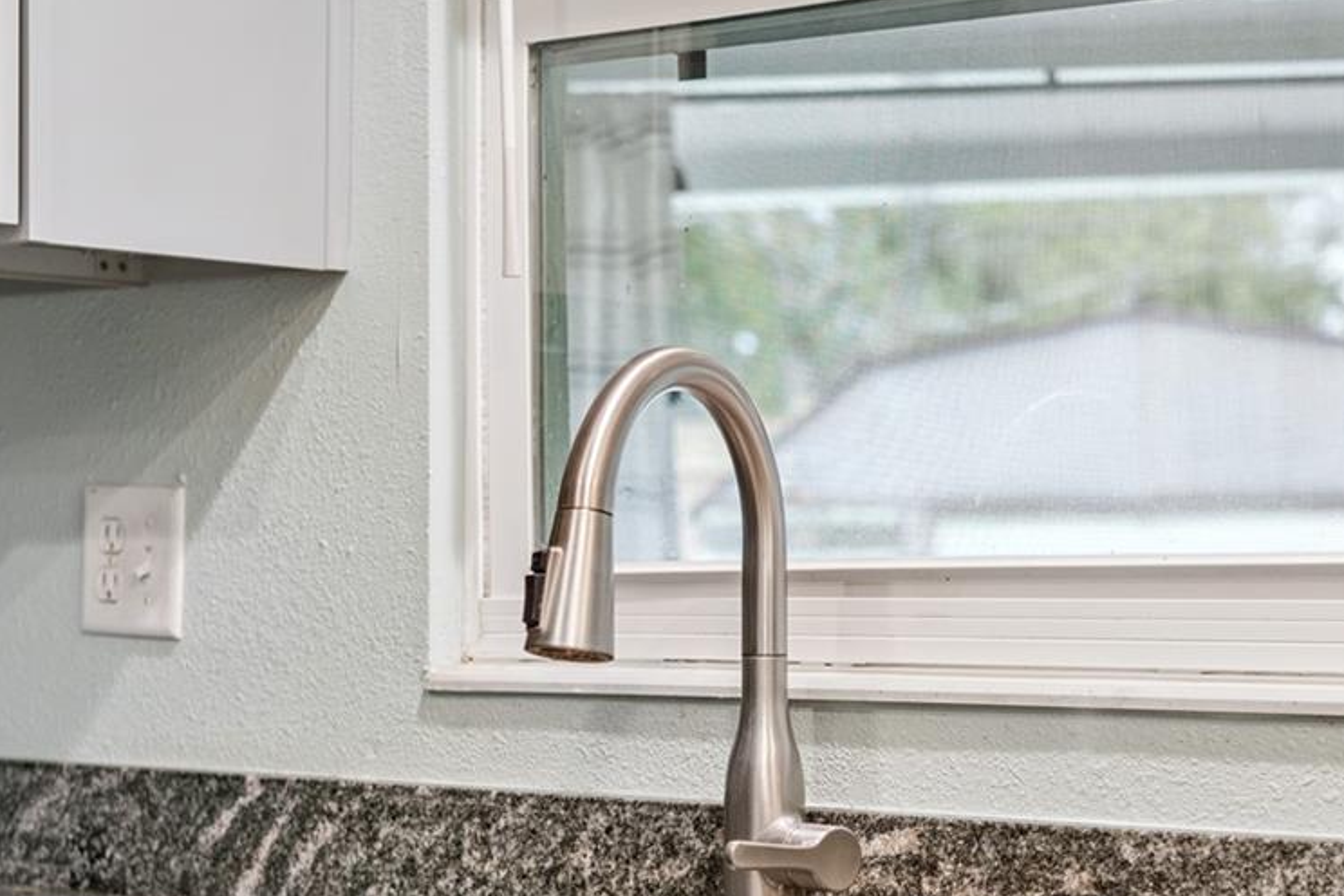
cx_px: 822
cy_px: 636
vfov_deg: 15.8
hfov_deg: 23.6
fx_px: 3210
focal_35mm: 86
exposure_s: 1/100
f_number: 2.5
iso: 800
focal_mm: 40
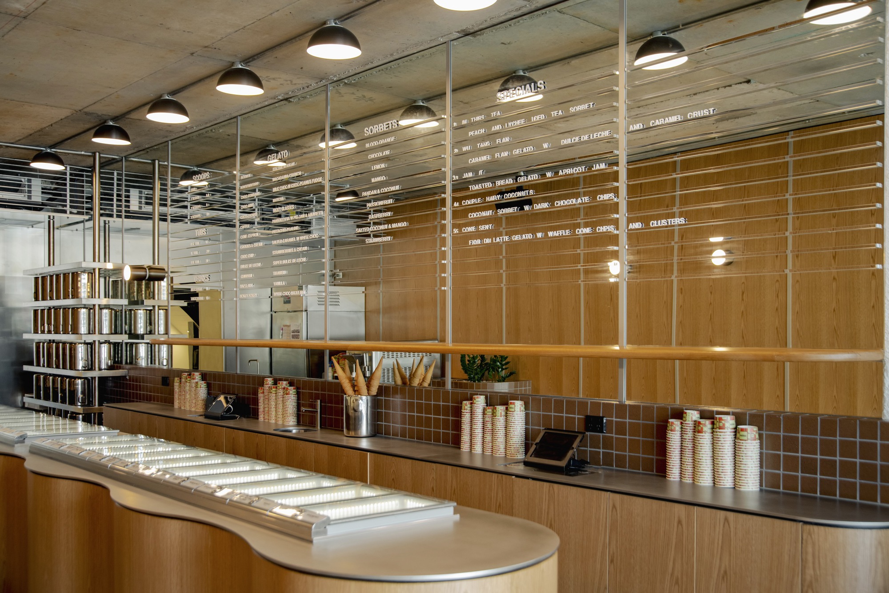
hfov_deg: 54.4
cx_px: 444
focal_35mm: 35
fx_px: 864
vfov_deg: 37.8
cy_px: 296
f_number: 4
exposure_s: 1/30
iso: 400
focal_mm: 35
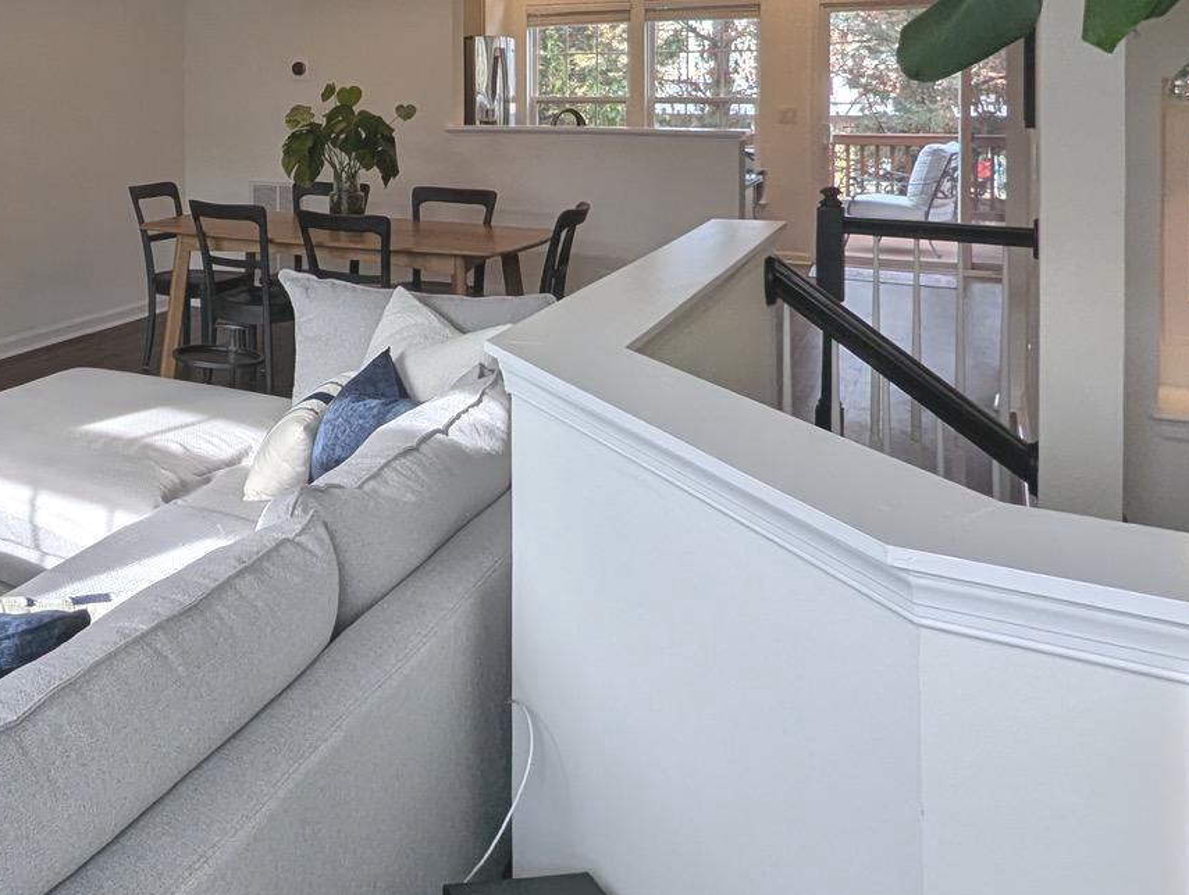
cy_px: 89
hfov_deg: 50.6
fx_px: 1066
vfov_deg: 41.9
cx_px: 88
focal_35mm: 31
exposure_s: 1/489
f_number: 2.2
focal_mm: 1.95
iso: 47
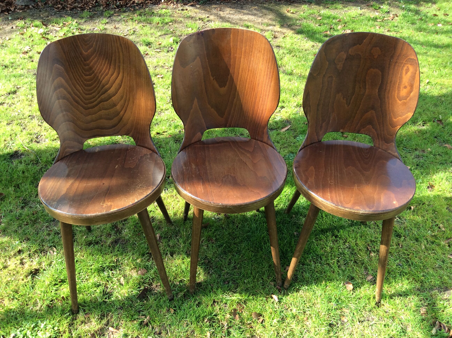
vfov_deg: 44.1
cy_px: 169
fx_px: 417
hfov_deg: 56.9
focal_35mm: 32
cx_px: 226
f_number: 2.4
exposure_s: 1/184
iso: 32
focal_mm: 3.3
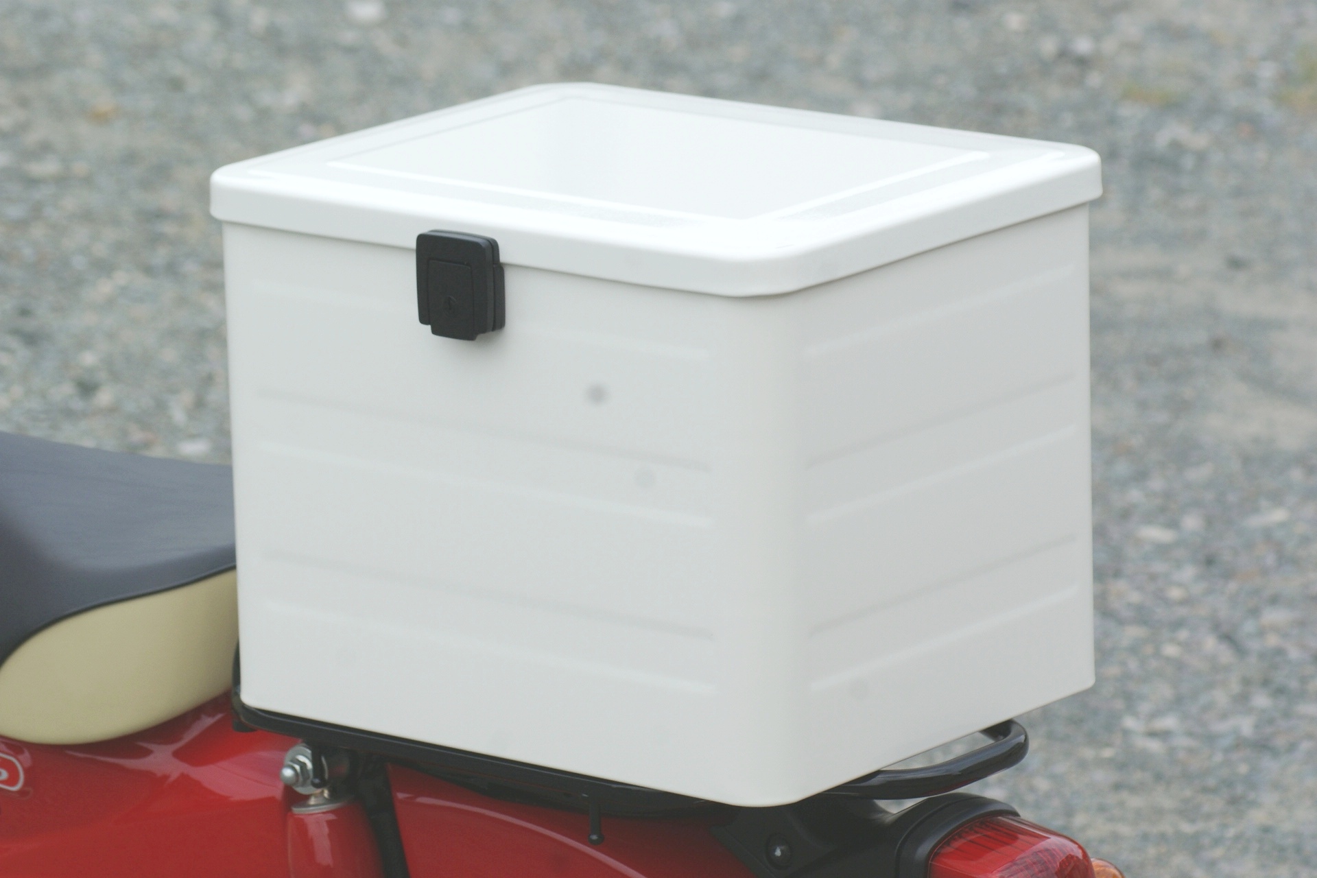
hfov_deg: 11.4
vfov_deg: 7.6
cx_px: 658
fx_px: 6584
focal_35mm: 180
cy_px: 439
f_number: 8
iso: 100
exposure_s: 1/400
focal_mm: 120
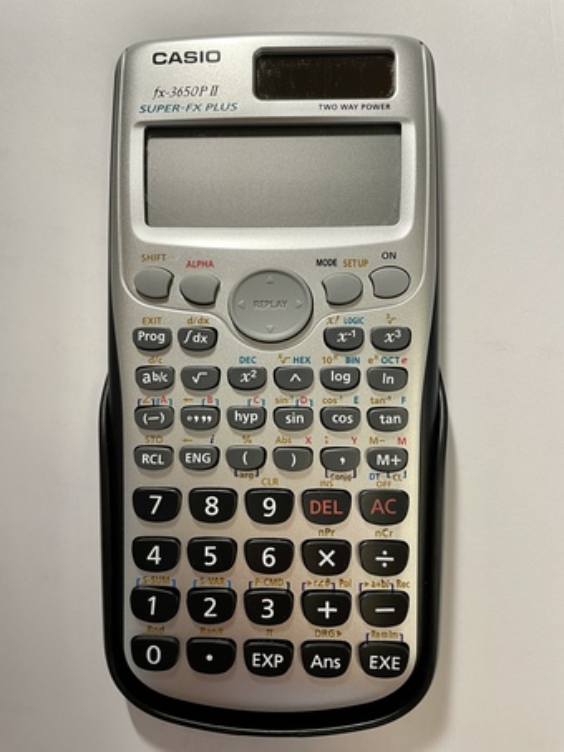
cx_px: 282
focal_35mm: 26
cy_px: 376
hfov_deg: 53.1
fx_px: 565
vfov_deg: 67.3
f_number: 1.6
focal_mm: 4.2
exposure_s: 1/60
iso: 80
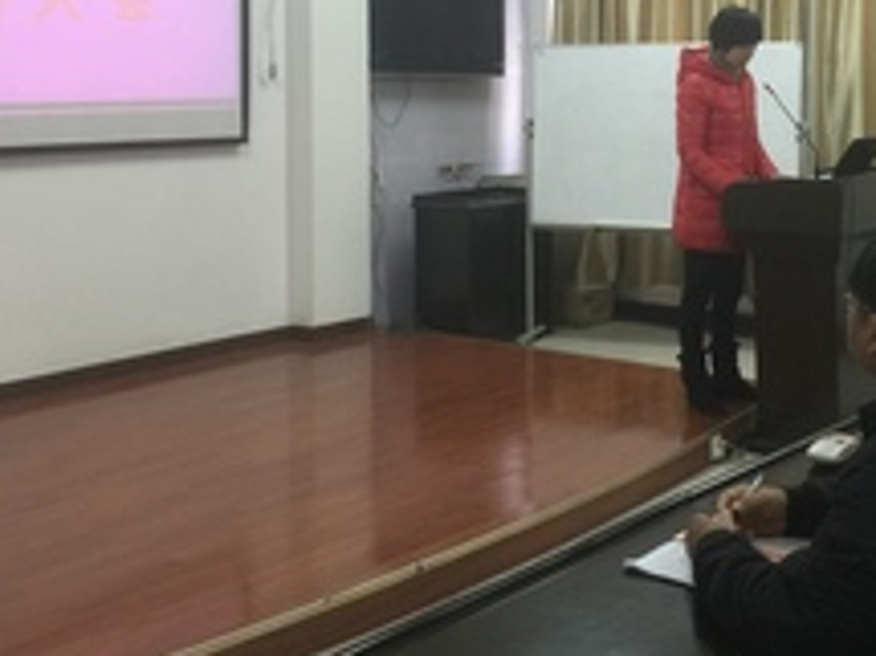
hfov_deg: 35.4
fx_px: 1366
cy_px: 143
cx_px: 546
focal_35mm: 54
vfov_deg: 26.6
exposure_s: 1/17
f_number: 2.2
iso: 80
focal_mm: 4.15
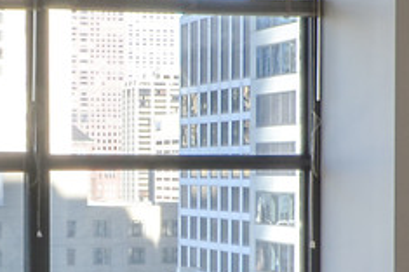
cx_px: 76
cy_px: 218
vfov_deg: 11.9
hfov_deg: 17.7
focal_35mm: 114
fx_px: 1299
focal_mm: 11
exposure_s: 1/13
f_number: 11
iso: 100
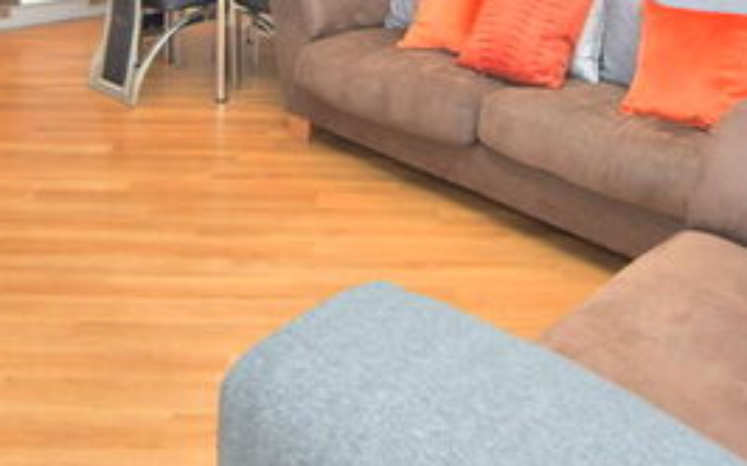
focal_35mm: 52
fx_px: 1065
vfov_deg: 22.8
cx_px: 354
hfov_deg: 38.6
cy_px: -86
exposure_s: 1/80
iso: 400
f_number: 5
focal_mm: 13
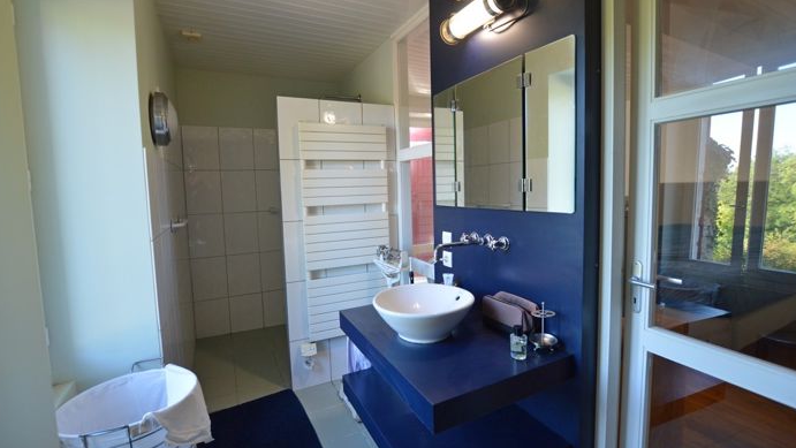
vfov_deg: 67.1
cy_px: 212
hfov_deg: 99.4
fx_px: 338
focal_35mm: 16
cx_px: 400
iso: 450
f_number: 3.5
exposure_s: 1/60
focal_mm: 10
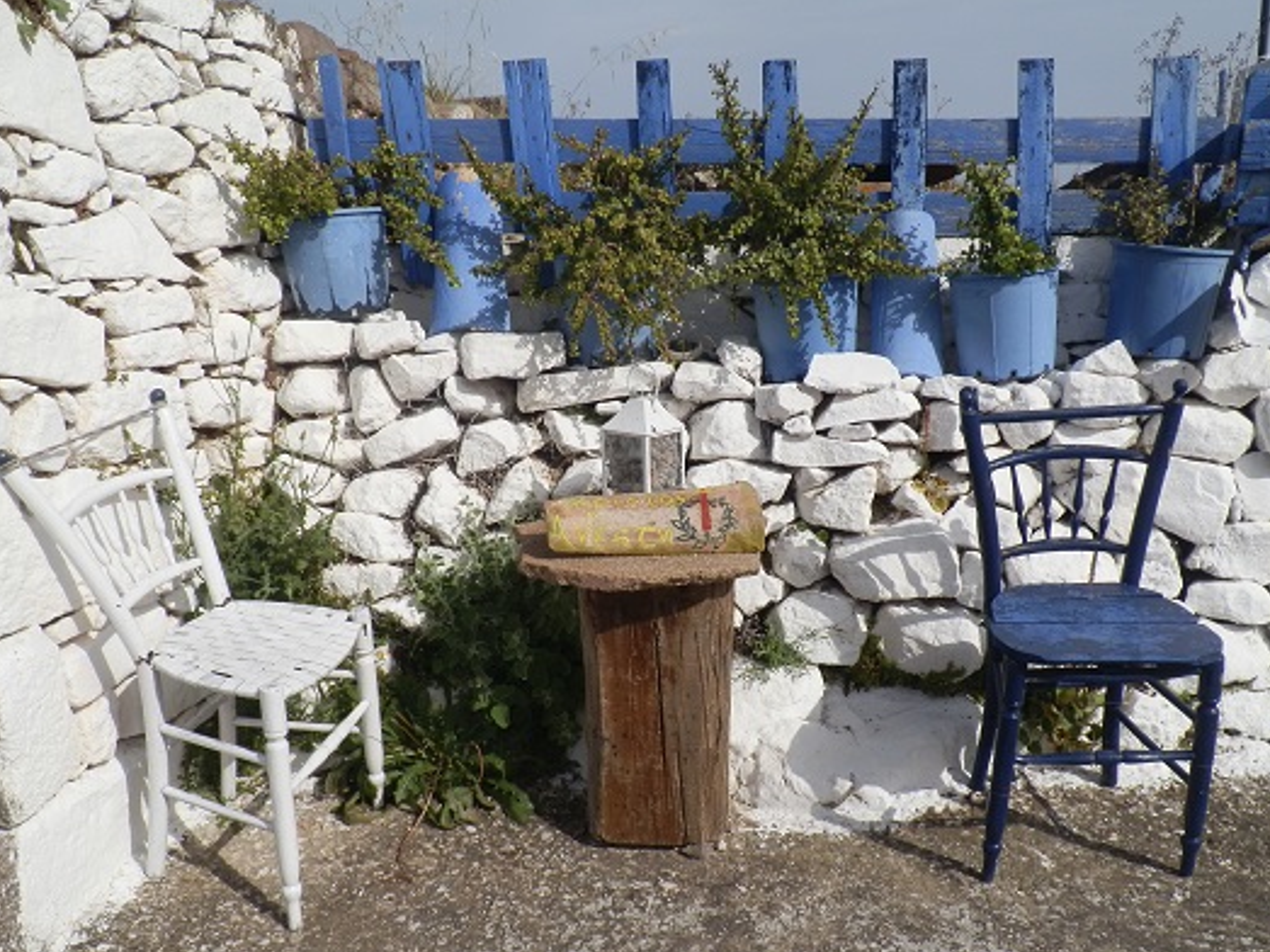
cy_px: 517
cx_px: 675
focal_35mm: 32
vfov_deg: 44.1
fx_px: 1174
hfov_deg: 56.8
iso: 80
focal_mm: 5
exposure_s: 1/320
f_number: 7.3
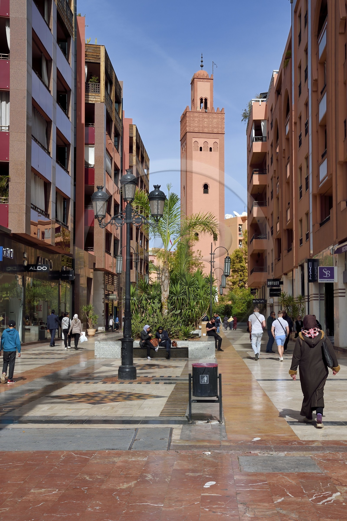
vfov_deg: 43.6
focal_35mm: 45
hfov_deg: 29.9
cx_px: 174
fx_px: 651
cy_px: 260
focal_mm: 45
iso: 200
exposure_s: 1/250
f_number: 16
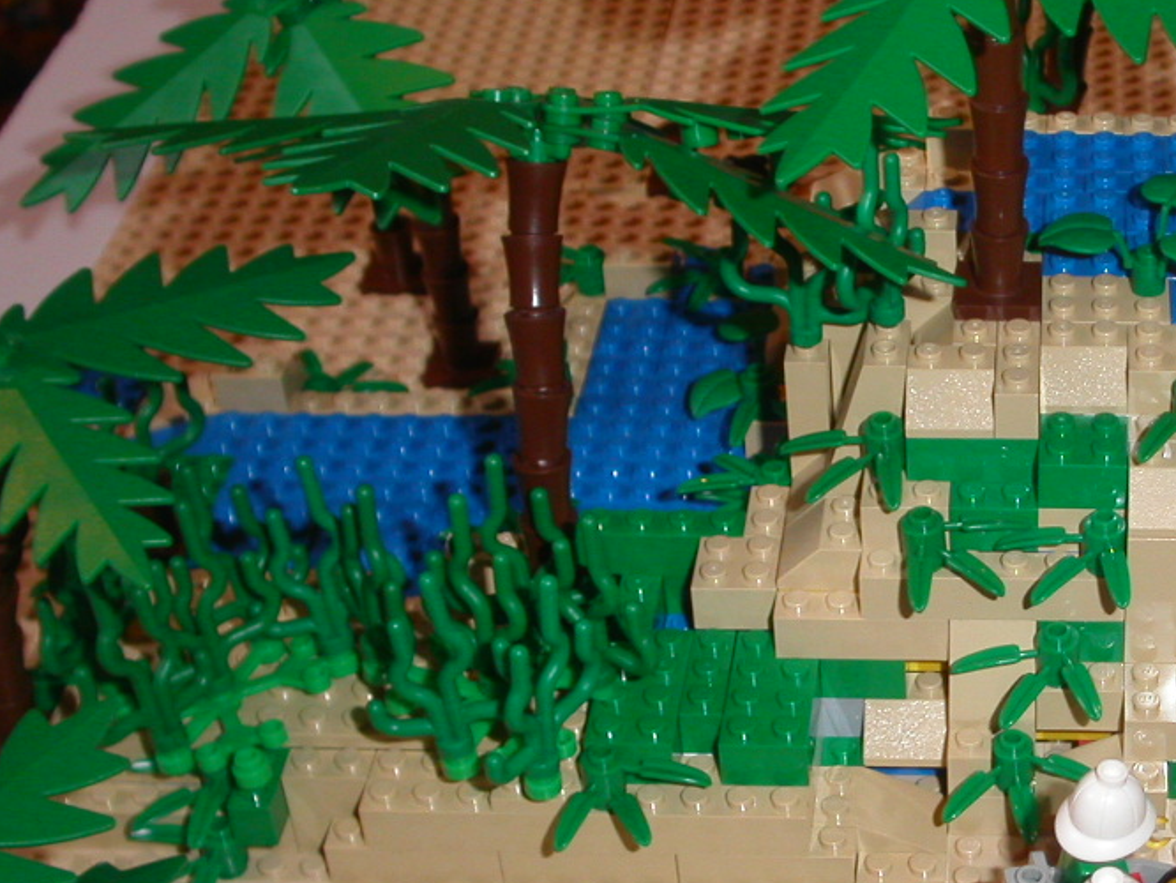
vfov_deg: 20.1
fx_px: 2481
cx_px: 1056
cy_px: 569
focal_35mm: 73
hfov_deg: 25.8
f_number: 2.8
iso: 100
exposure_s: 1/30
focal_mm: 7.8
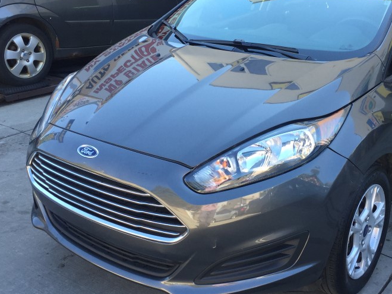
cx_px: 244
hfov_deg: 41.8
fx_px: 510
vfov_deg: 32.1
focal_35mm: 45
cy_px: 117
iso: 32
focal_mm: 4.15
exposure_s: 1/171
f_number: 2.2
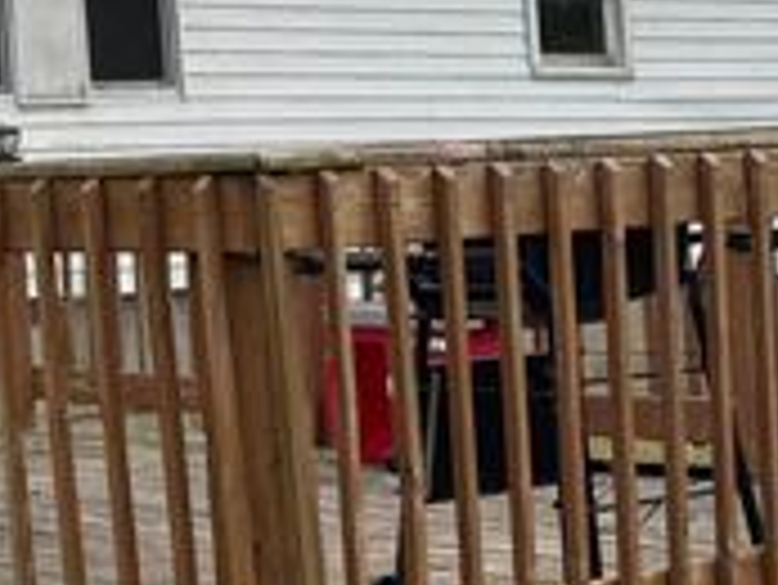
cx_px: -65
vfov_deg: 12.3
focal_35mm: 118
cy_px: -76
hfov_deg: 16.2
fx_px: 2654
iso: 80
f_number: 1.78
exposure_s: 1/4950
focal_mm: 6.76
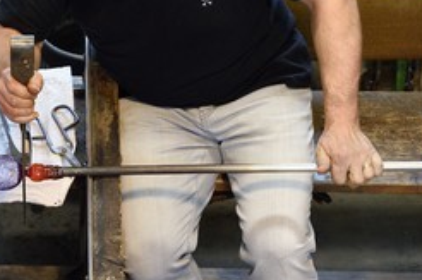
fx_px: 3007
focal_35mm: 257
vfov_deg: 5.3
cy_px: 60
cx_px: 92
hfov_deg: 8.0
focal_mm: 150
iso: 1600
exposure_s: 1/60
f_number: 6.3
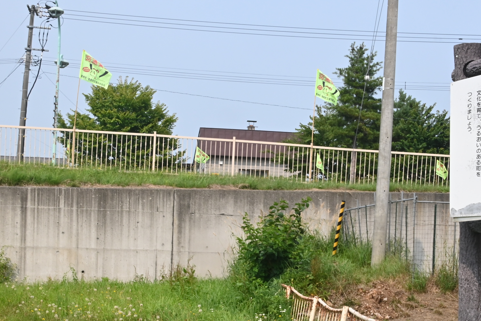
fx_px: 895
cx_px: 263
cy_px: 258
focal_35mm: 67
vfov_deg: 20.1
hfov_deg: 30.1
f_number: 25
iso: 400
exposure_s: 1/100
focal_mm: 24
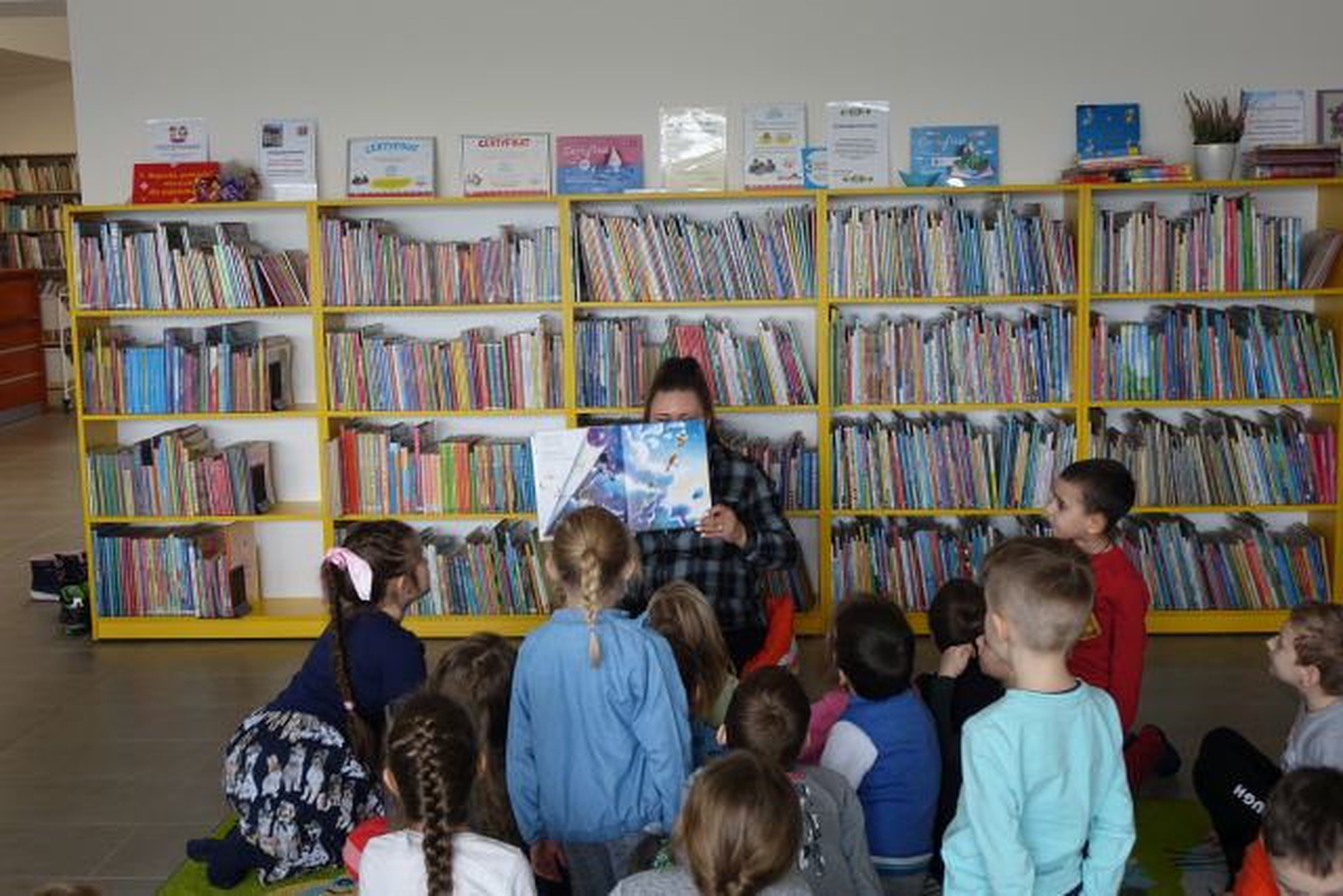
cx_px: 672
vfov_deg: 31.9
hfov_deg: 46.4
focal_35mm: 42
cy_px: 448
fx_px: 1567
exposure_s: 1/50
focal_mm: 15.45
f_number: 2.8
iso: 160
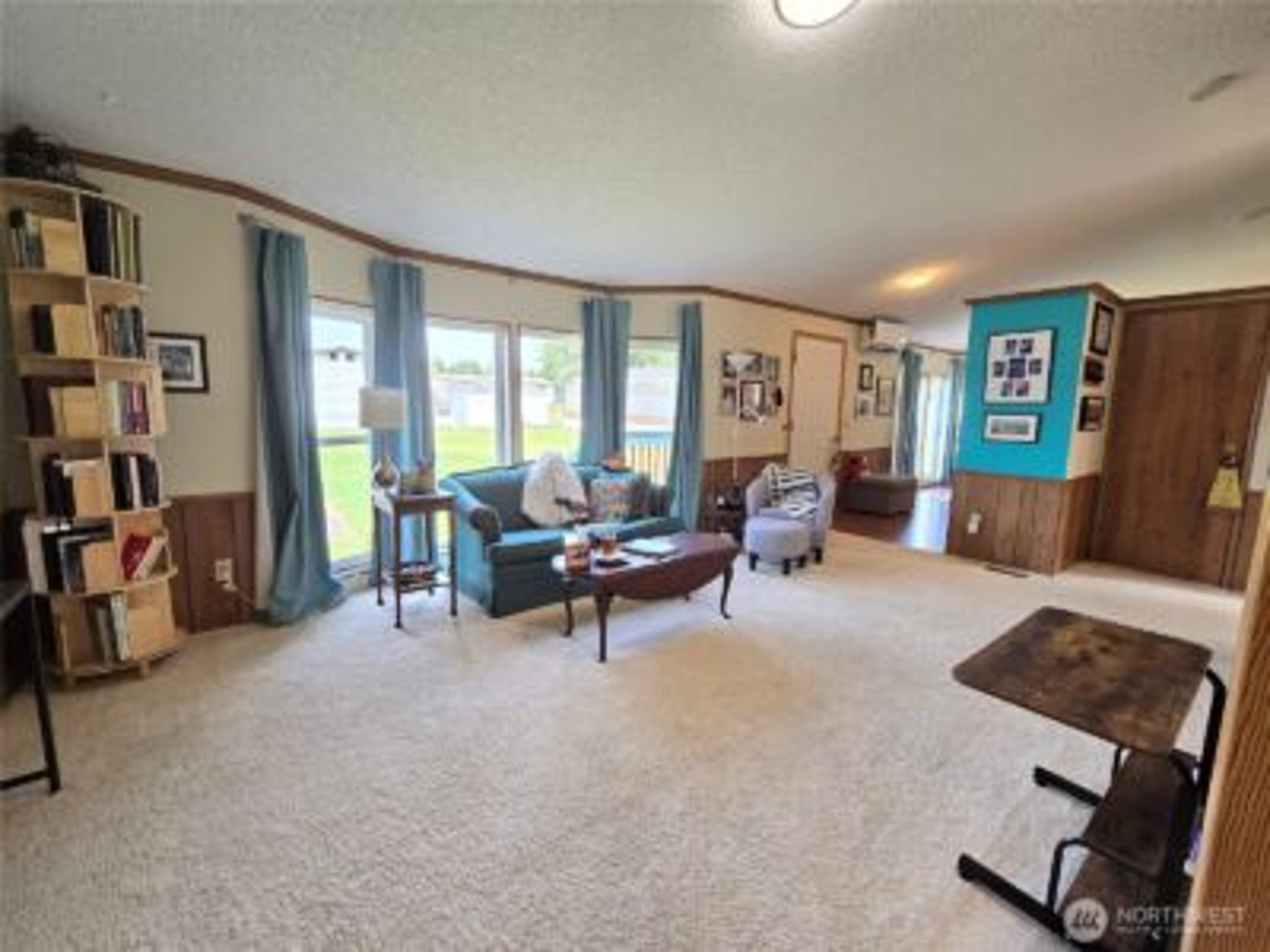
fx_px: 477
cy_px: 476
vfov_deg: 89.9
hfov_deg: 106.2
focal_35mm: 13
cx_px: 635
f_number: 2.2
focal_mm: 2.2
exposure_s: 1/60
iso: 100
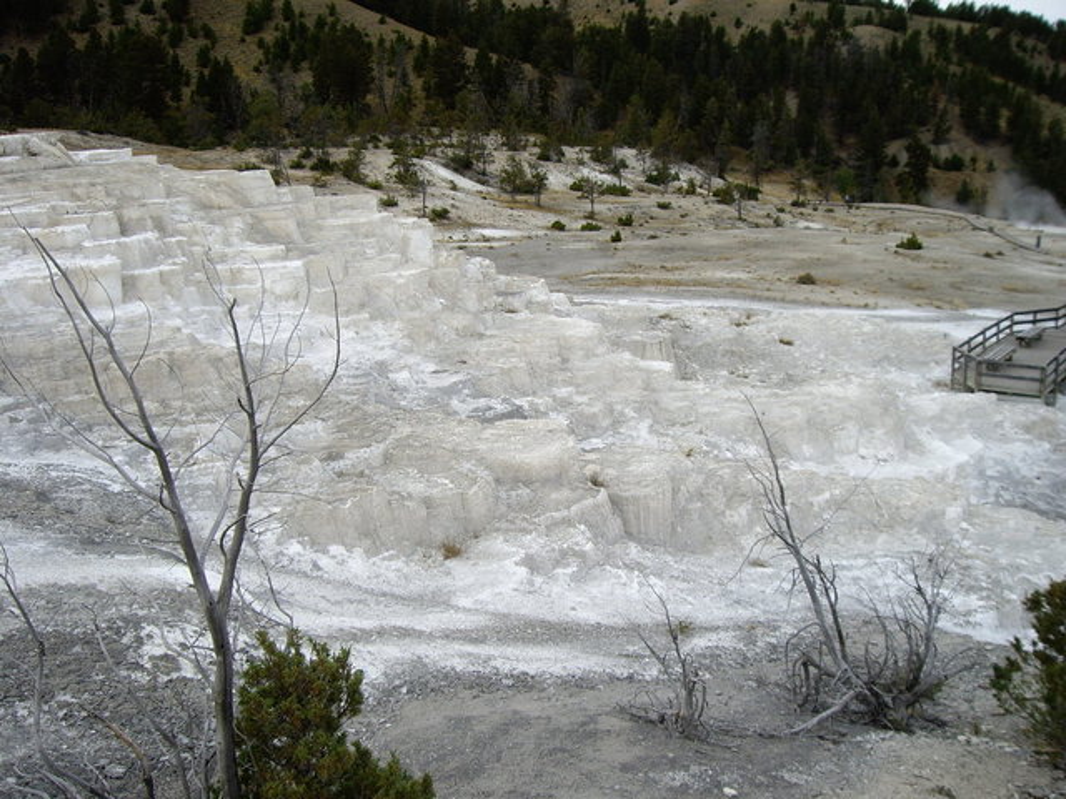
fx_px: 1170
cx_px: 533
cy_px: 400
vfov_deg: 37.7
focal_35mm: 38
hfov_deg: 49.0
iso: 50
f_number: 4.3
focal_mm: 6.2
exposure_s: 1/400
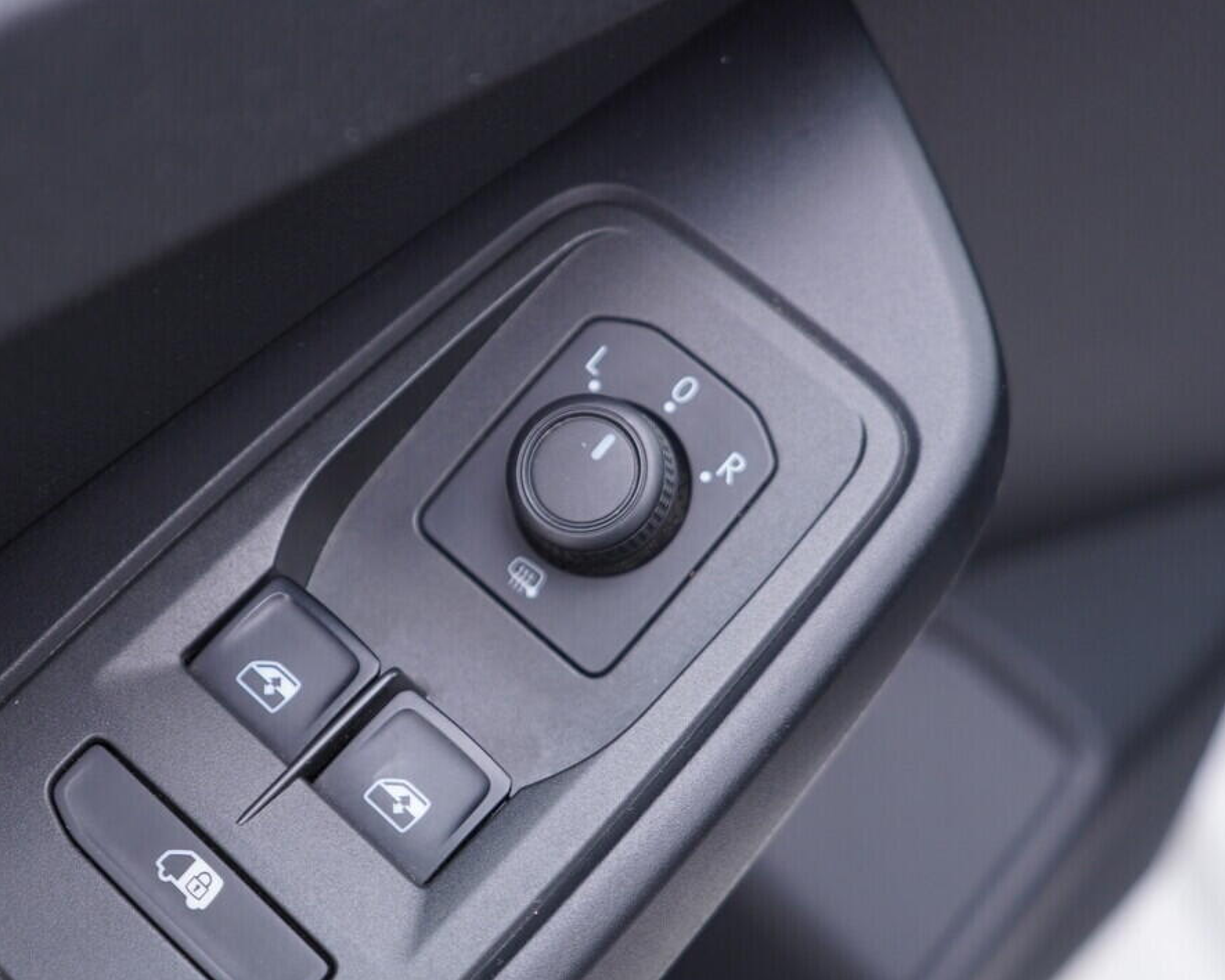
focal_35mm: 55
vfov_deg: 27.5
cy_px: 617
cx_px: 437
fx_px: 1994
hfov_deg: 33.9
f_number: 2.8
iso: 200
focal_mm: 24
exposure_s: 1/40
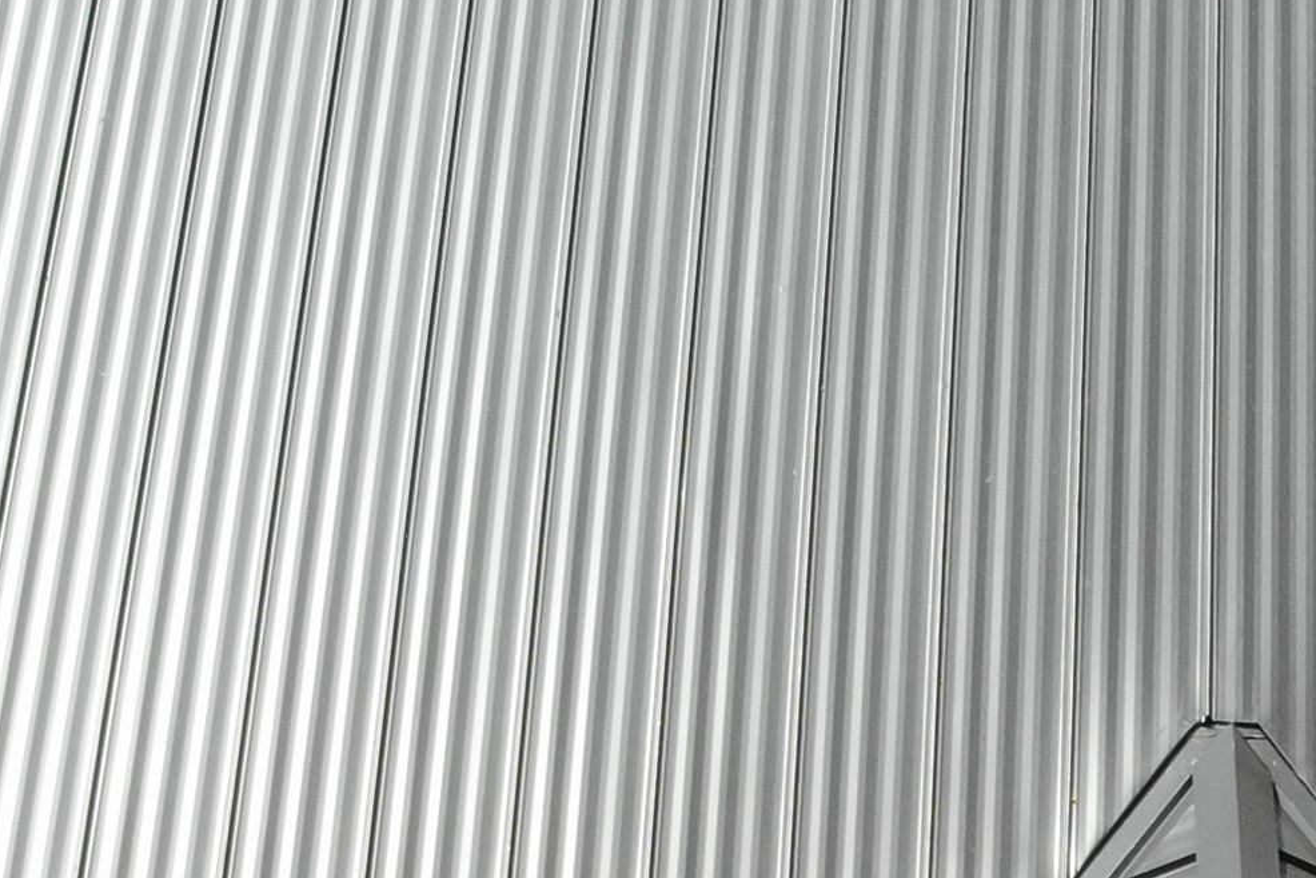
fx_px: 3730
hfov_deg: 19.8
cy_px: 1679
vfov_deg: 12.1
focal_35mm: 102
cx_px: 1081
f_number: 2.8
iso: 100
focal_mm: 4.5
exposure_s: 1/596
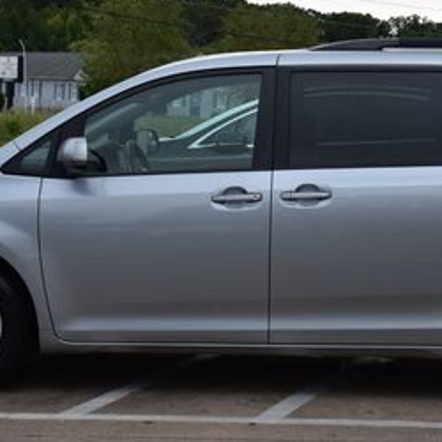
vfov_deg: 17.2
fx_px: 1460
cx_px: 318
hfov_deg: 17.1
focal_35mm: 101
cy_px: 184
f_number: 11
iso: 400
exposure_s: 1/400
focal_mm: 31
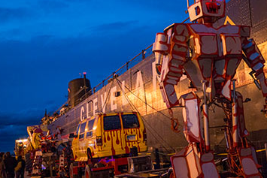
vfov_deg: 27.5
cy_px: 93
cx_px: 201
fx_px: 364
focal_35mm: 49
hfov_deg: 39.2
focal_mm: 30
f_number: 2.8
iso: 1250
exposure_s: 1/125
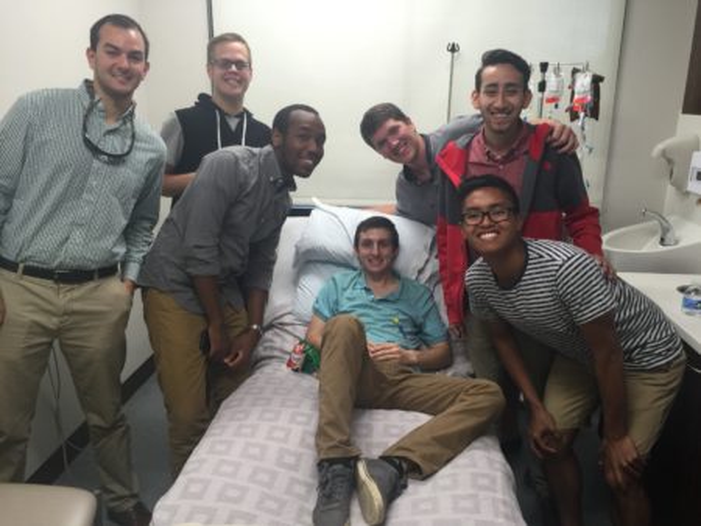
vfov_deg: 48.3
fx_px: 588
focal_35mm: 29
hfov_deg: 61.6
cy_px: 263
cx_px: 350
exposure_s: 1/40
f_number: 2.2
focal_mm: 4.15
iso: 32
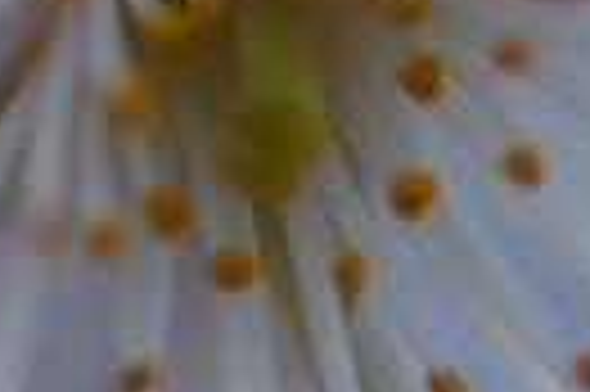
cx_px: 72
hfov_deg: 1.7
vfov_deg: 1.1
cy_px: -11
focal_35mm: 1234
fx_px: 20197
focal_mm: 105
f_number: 2.8
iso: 200
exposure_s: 1/800
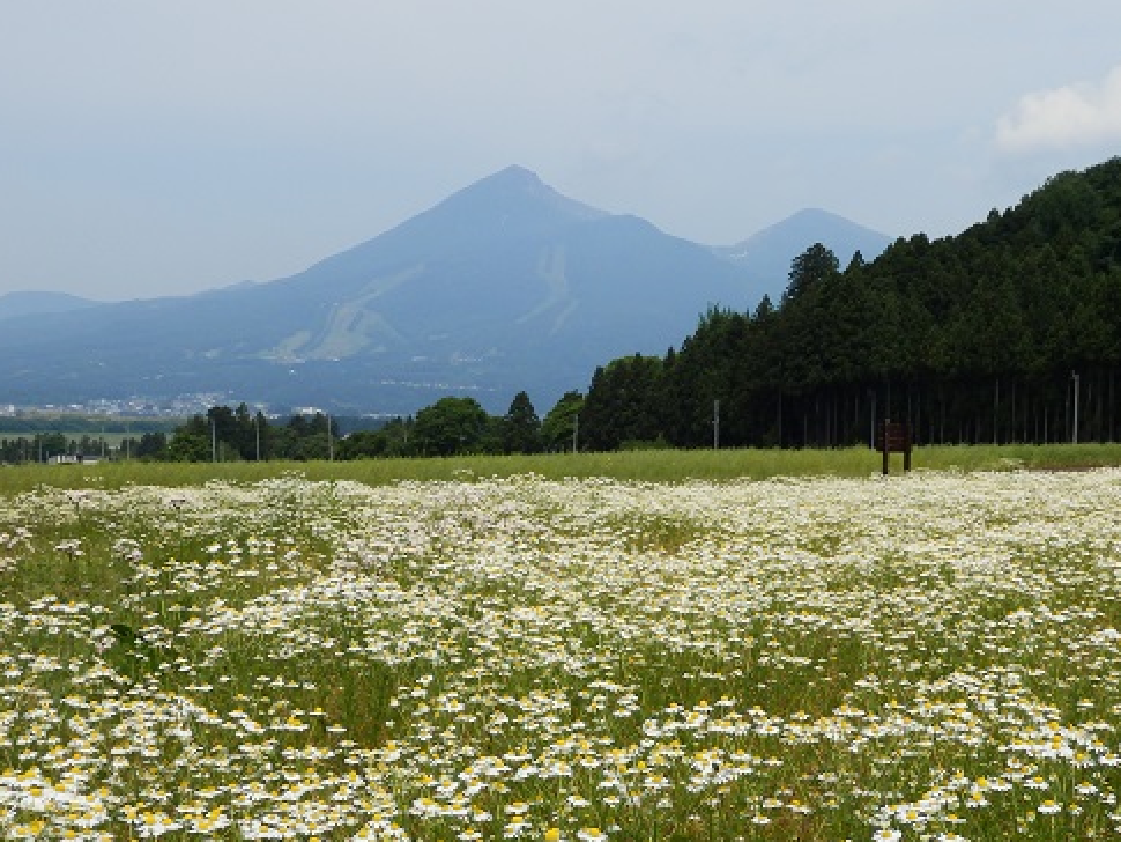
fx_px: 1652
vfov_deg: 28.4
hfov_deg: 37.4
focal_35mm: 51
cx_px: 654
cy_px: 553
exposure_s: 1/160
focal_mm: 6
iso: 80
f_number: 9.7
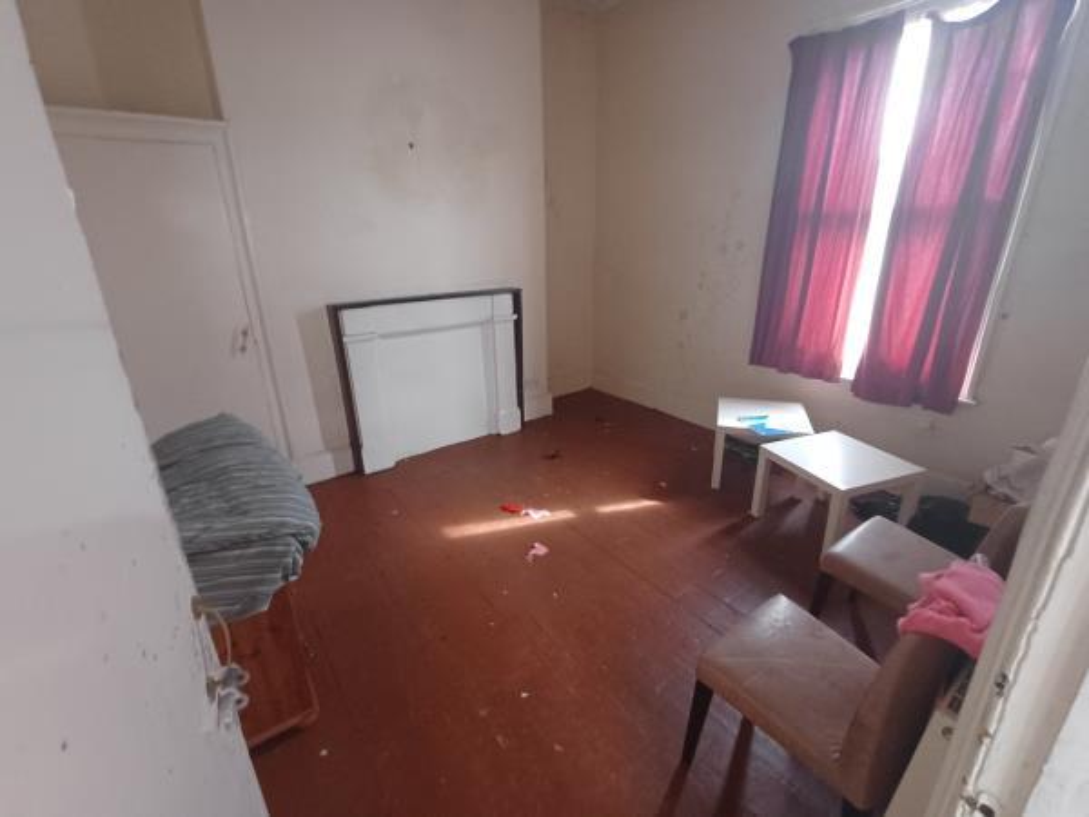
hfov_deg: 94.5
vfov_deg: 78.1
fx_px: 503
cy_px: 408
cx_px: 544
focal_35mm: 16
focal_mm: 1.64
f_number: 2.2
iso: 250
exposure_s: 1/25
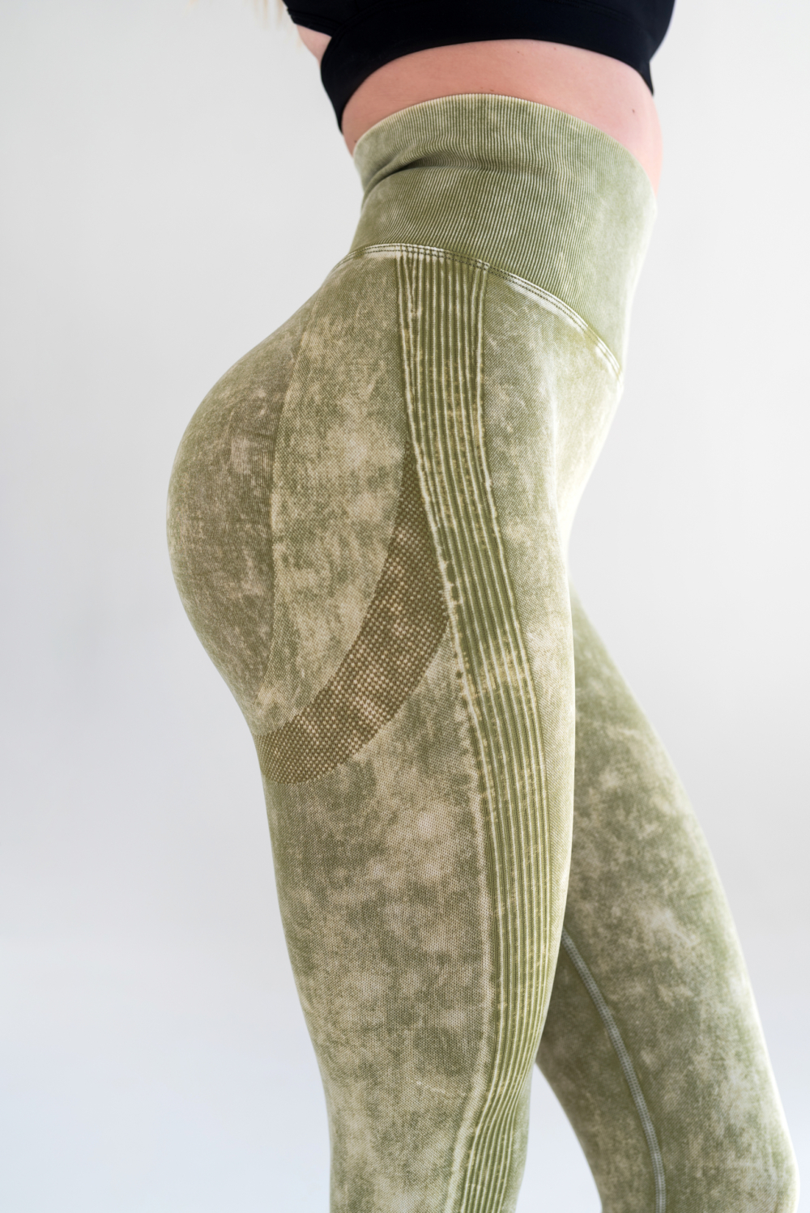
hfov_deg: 27.0
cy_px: 606
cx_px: 405
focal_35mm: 50
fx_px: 1686
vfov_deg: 39.6
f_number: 3.5
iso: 200
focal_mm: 50
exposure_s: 1/250
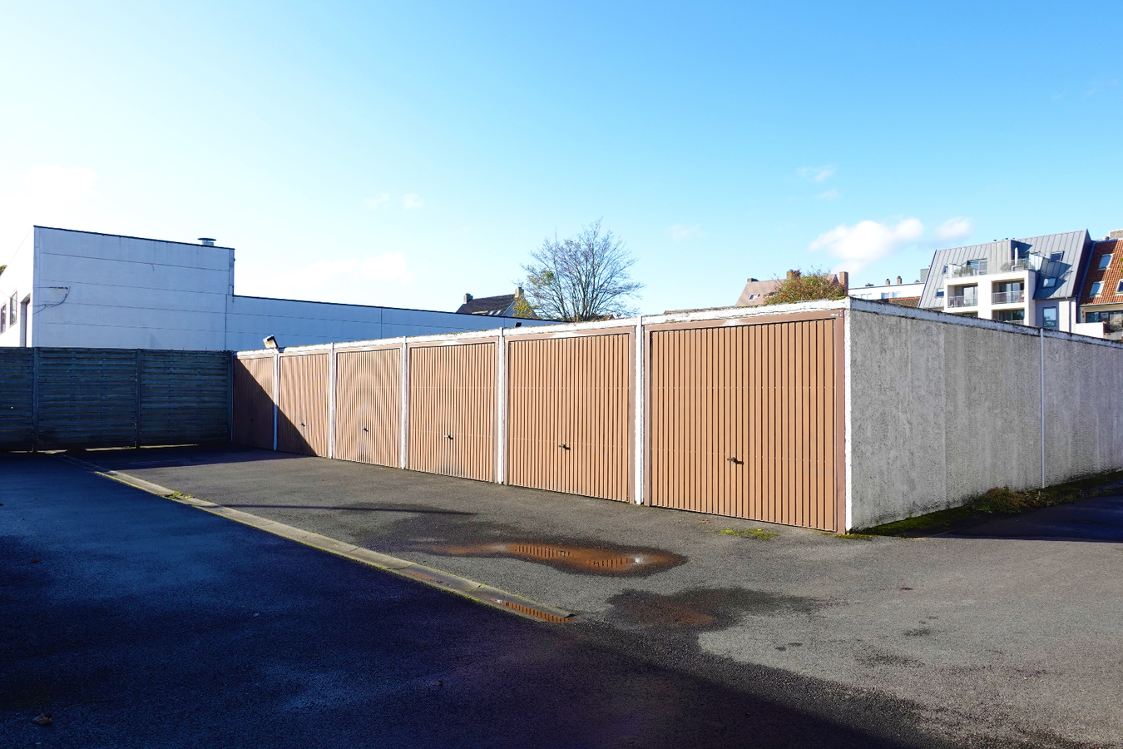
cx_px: 562
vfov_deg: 53.1
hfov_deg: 73.7
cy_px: 374
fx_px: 749
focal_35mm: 24
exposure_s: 1/320
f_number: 4
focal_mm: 8.8
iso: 125
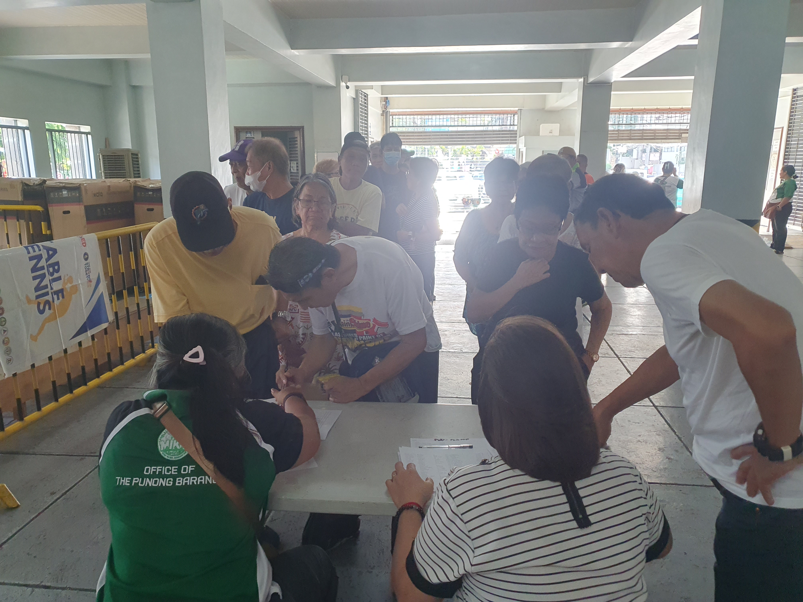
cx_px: 402
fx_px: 603
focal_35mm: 26
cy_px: 301
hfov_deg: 67.3
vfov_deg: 53.1
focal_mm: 4.32
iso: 125
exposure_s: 1/120
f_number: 1.5
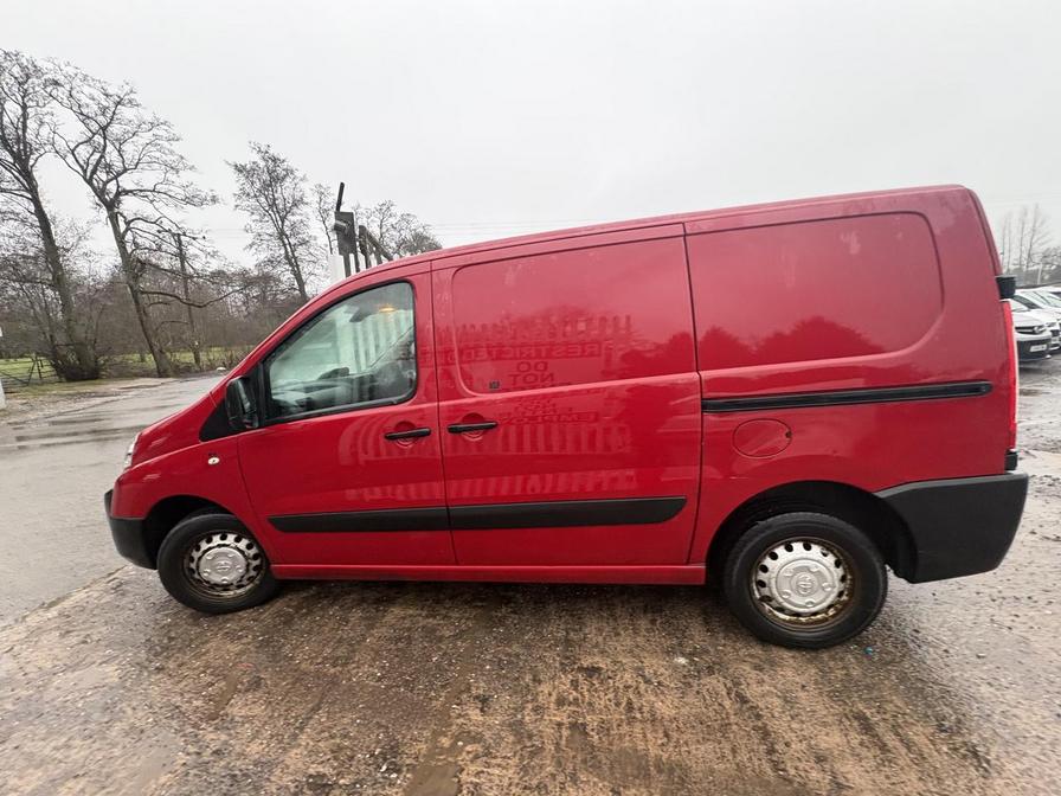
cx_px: 530
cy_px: 398
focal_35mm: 14
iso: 320
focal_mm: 2.22
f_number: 2.2
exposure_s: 1/60
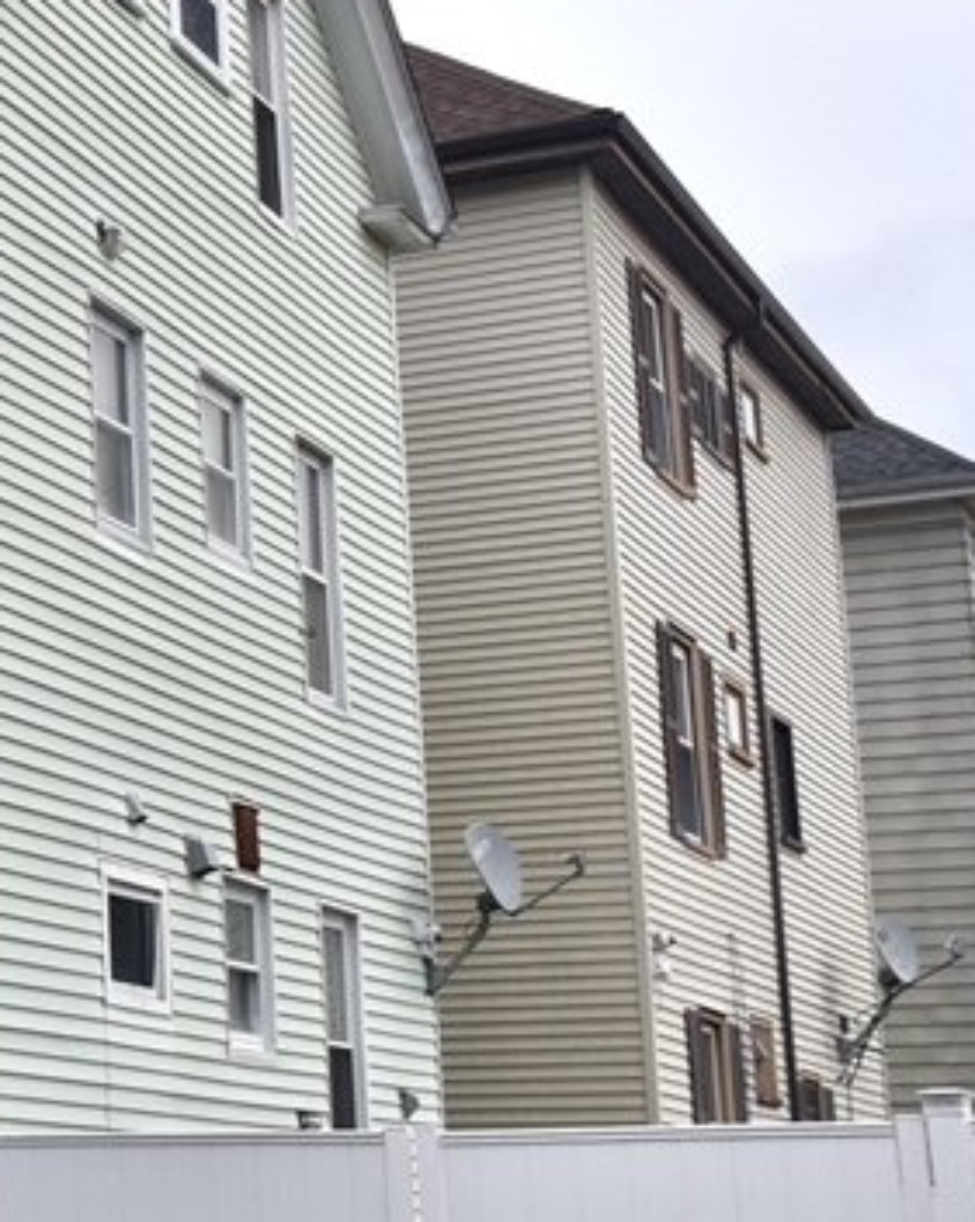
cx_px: -652
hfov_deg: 16.4
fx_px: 2962
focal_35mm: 82
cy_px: 418
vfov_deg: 23.2
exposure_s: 1/500
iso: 220
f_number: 8
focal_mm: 20
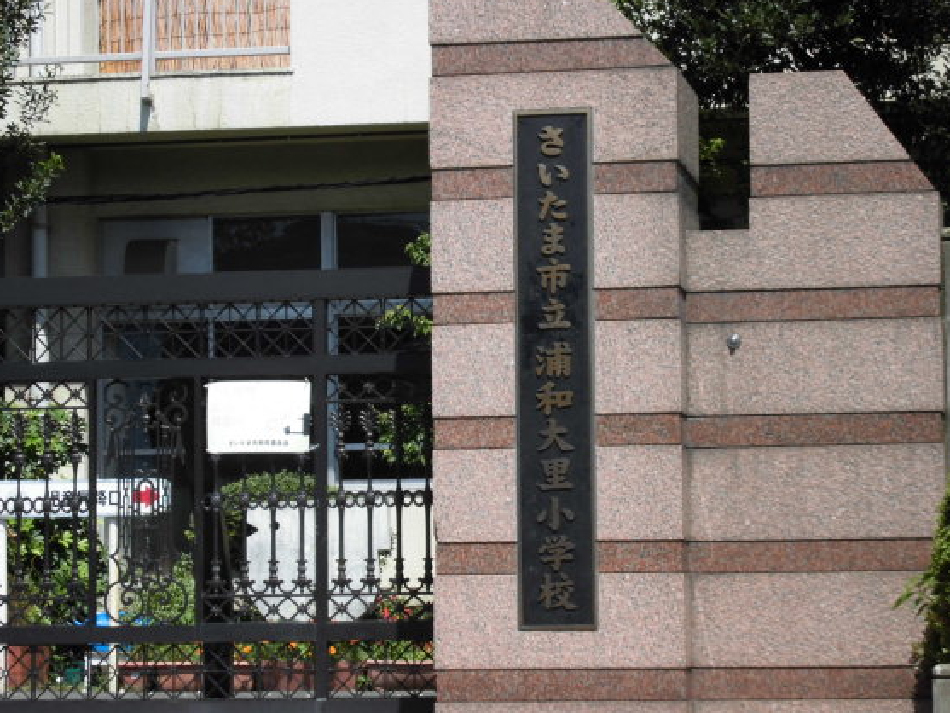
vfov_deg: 12.1
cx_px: 454
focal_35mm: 123
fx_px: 3376
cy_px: 401
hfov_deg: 16.0
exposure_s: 1/320
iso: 100
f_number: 5.1
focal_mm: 19.2
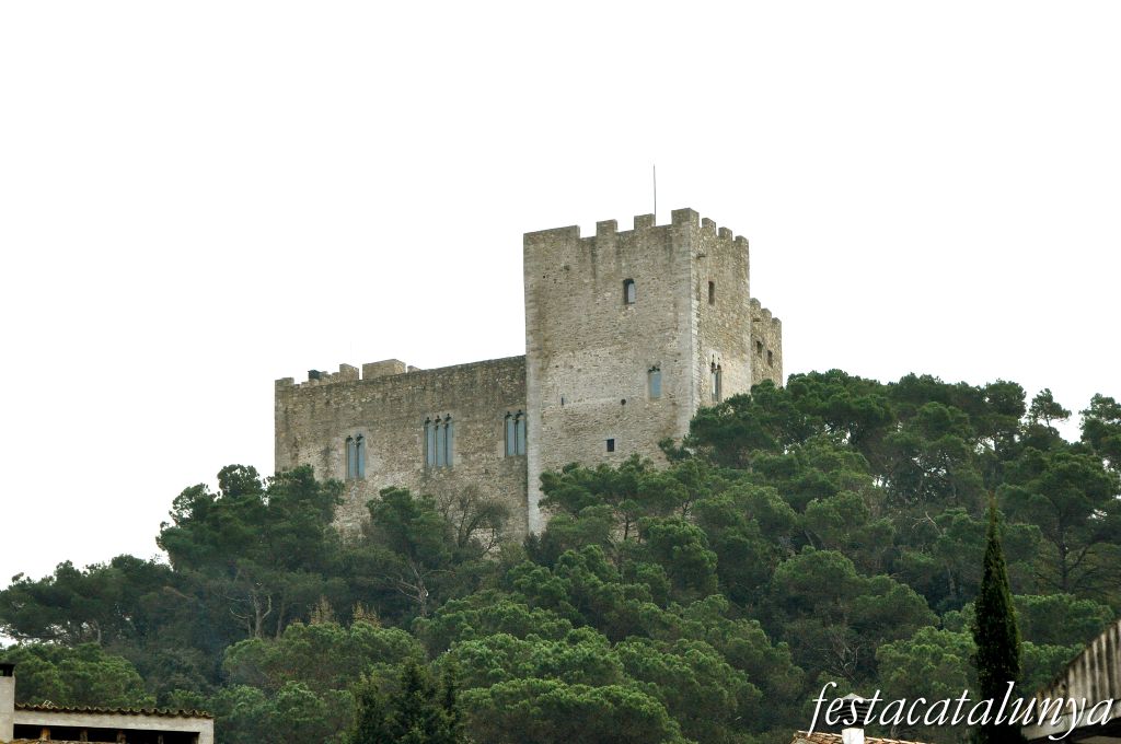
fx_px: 4432
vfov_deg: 9.6
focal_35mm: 142
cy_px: 372
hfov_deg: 14.4
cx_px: 560
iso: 1600
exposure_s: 1/1250
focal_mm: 95
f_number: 9
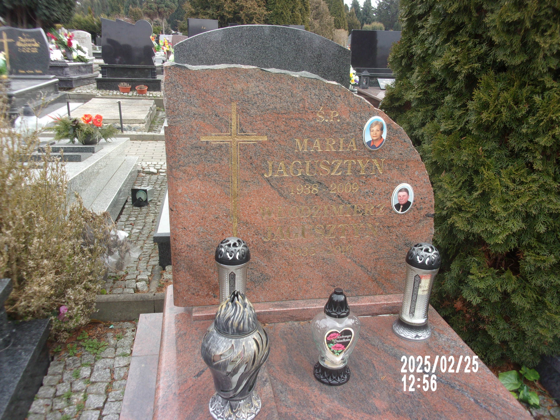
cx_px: 280
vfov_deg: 49.7
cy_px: 210
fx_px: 453
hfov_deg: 63.4
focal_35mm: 28
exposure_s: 1/80
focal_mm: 5.1
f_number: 3.9
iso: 80
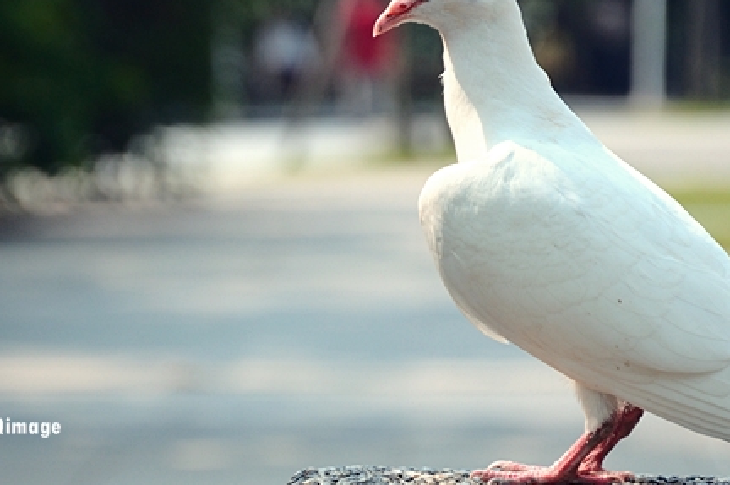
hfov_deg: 6.3
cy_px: 240
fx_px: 6644
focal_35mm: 328
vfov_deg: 4.2
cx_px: 331
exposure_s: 1/500
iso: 200
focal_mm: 105
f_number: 5.6
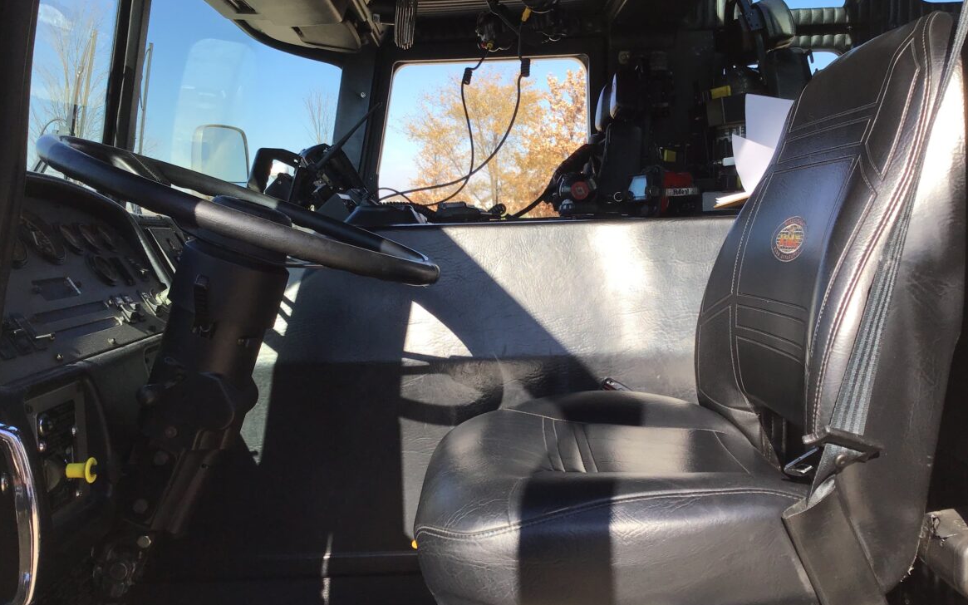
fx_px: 871
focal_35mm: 33
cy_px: 311
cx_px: 483
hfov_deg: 58.1
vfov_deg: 38.3
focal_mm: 3.3
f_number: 2.4
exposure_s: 1/562
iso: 25
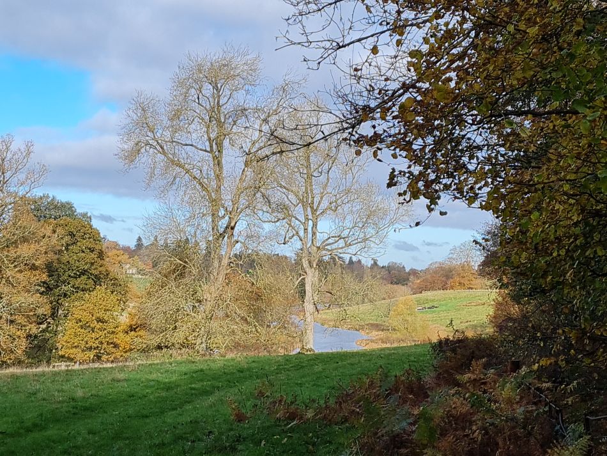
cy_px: 228
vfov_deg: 53.1
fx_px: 456
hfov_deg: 67.3
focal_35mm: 26
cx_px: 304
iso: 50
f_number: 1.8
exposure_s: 1/1686
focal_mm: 5.4
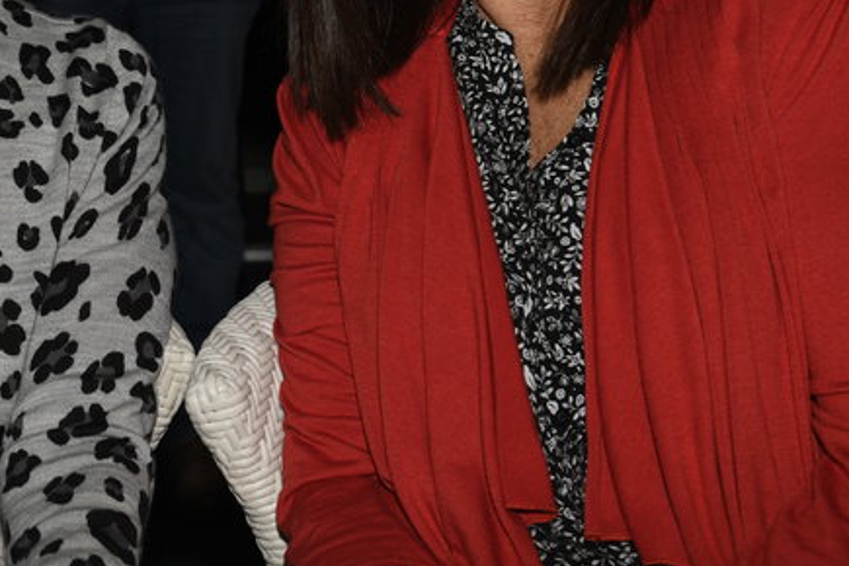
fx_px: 2382
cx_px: 130
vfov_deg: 13.5
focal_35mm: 101
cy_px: 82
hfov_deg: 19.9
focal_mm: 44
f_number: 8
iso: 320
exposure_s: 1/100
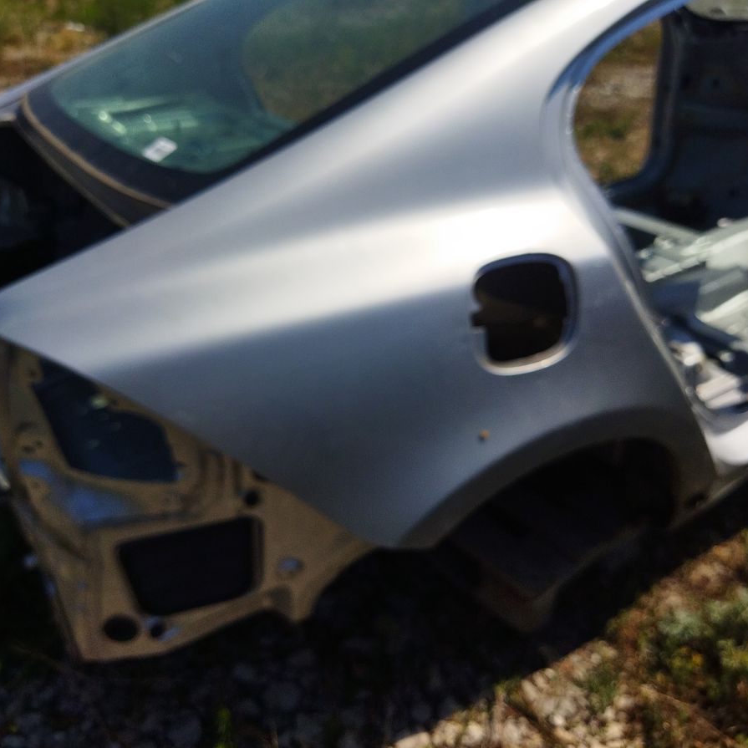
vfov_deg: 51.1
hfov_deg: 51.1
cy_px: 375
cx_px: 365
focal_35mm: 32
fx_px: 782
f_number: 1.79
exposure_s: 1/11464
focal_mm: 4.71
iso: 109
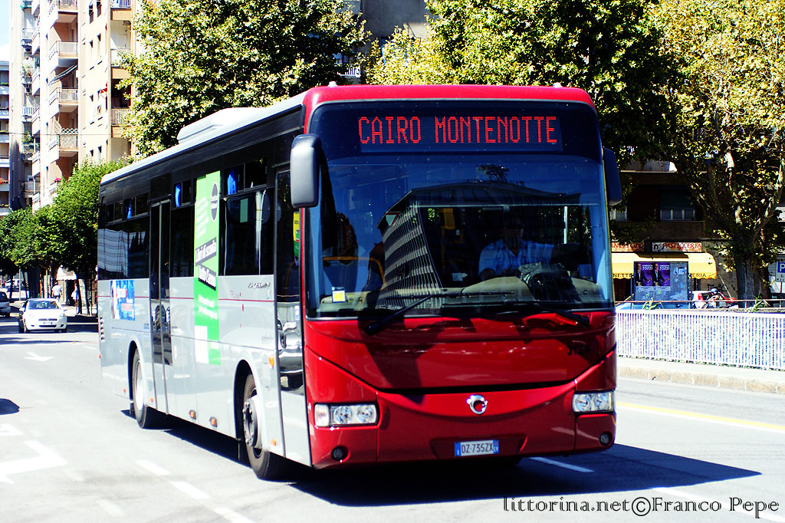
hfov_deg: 22.6
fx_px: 1962
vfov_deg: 15.2
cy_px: 262
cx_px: 392
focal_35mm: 90
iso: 200
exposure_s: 1/500
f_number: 4.5
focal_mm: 60
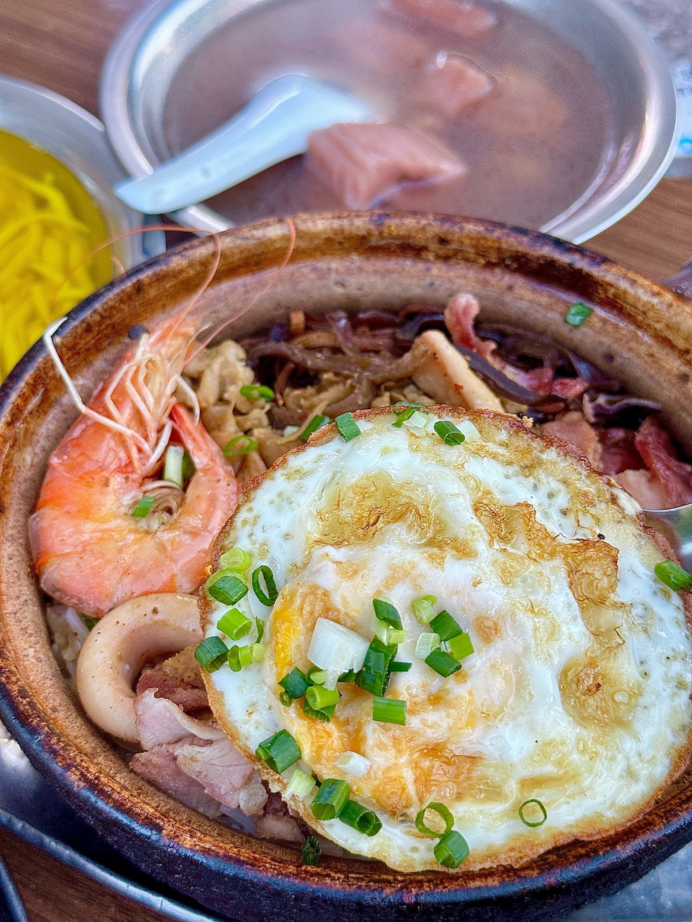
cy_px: 461
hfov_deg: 30.3
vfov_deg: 39.7
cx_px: 346
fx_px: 1279
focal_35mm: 48
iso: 100
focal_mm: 6.86
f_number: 1.78
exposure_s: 1/70
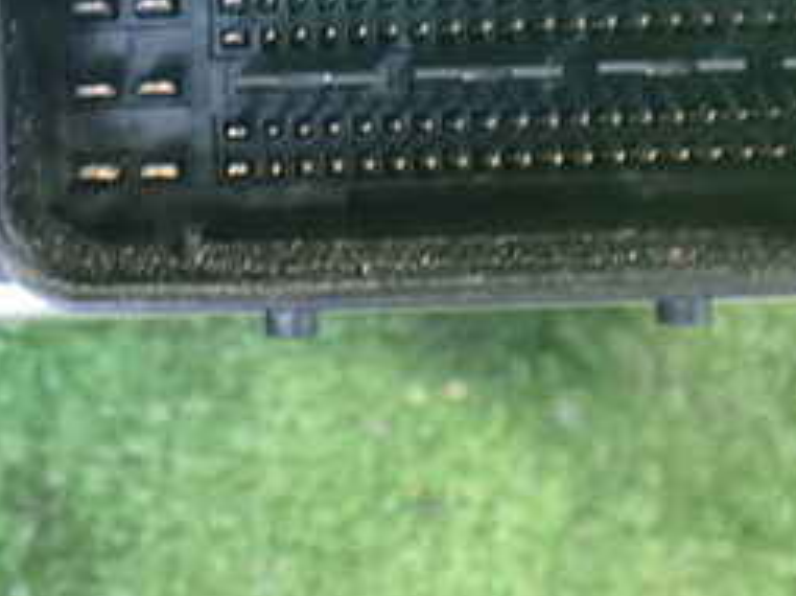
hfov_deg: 26.8
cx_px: 128
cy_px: -3
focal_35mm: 71
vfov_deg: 20.0
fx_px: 1631
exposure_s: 1/30
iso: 1600
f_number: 2.3
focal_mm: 5.4
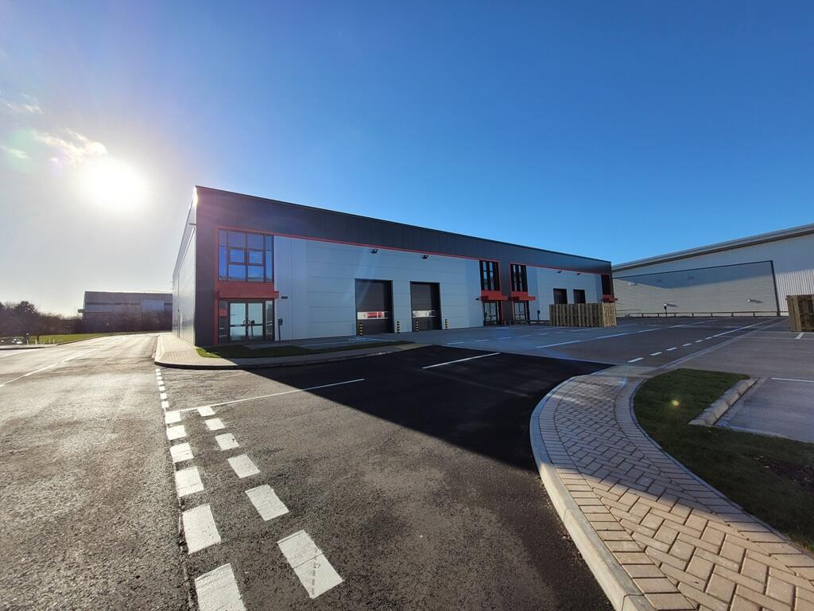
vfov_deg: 89.9
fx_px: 306
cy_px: 306
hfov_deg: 106.2
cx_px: 407
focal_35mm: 13
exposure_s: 1/1668
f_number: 2.2
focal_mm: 1.74
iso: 40
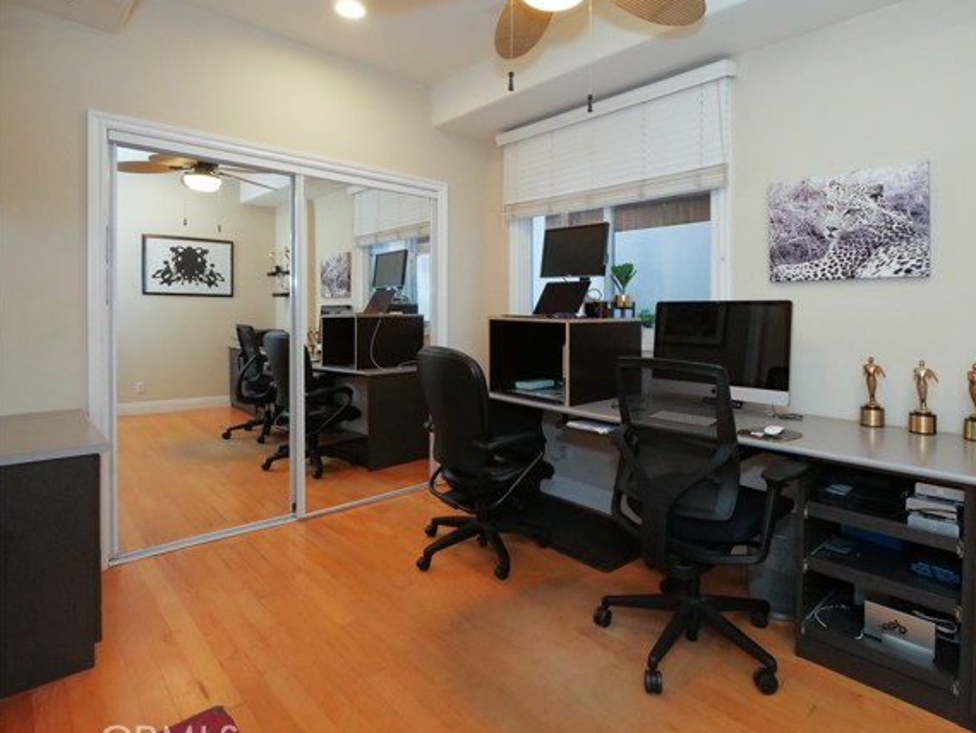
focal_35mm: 18
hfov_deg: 87.4
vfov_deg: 71.6
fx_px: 508
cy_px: 354
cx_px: 544
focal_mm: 8
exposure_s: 1/60
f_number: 8
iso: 1600
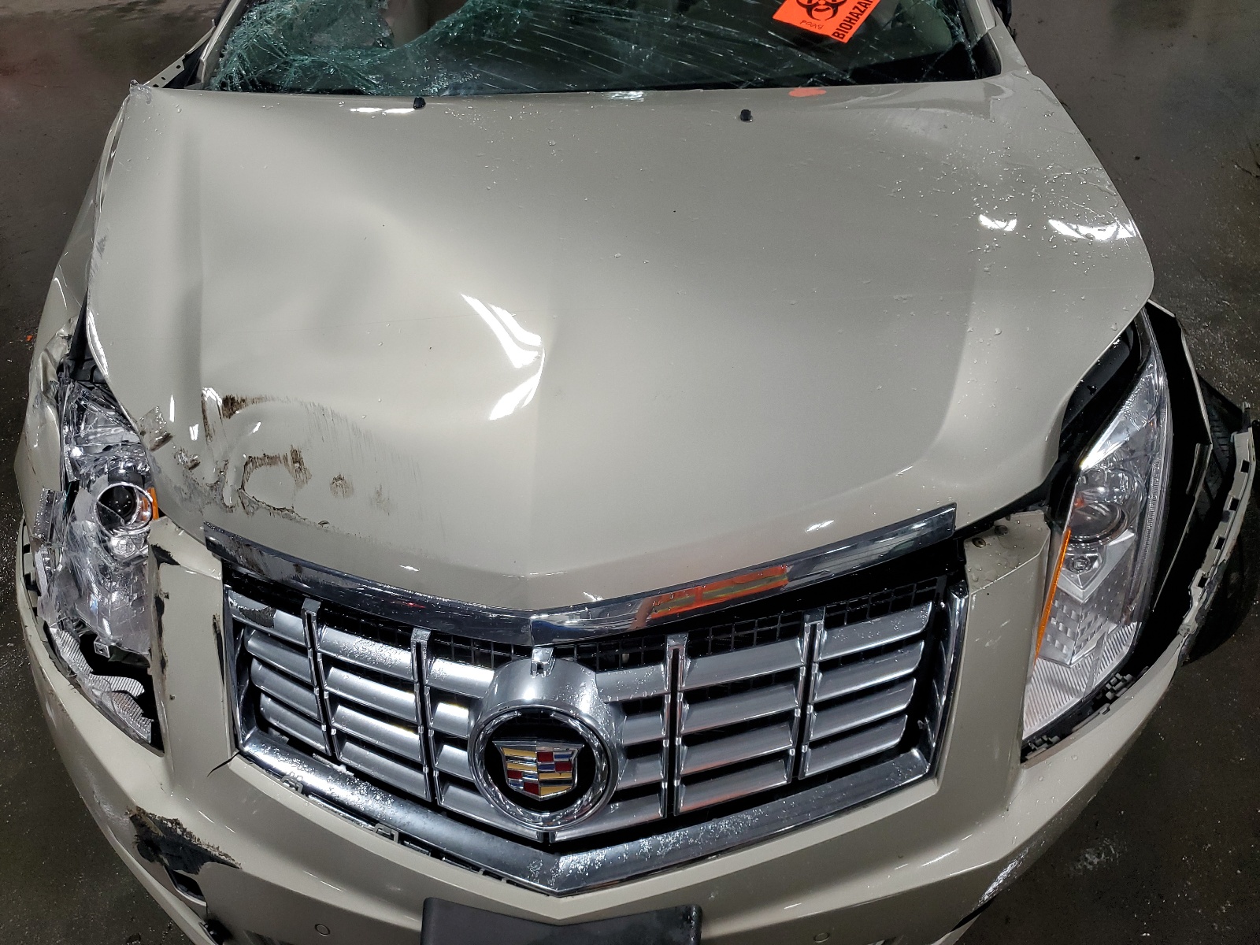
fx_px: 946
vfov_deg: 53.1
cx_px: 630
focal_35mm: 26
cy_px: 472
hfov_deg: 67.3
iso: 73
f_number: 1.5
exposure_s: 1/120
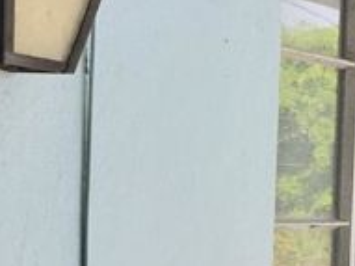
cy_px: 275
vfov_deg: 13.6
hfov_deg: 18.4
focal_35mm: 107
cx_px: 146
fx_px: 1097
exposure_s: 1/302
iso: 32
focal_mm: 4.15
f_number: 2.2
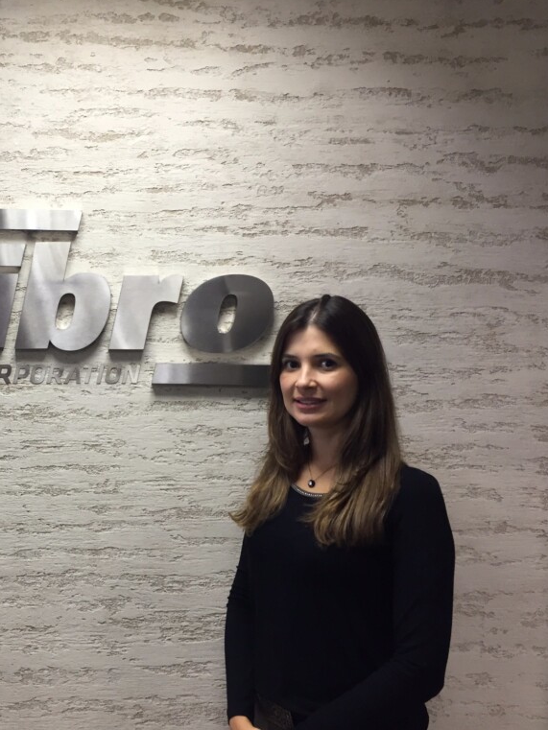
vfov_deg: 47.9
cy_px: 363
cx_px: 90
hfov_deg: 35.3
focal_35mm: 39
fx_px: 823
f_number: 2.2
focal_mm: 4.15
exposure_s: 1/30
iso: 80
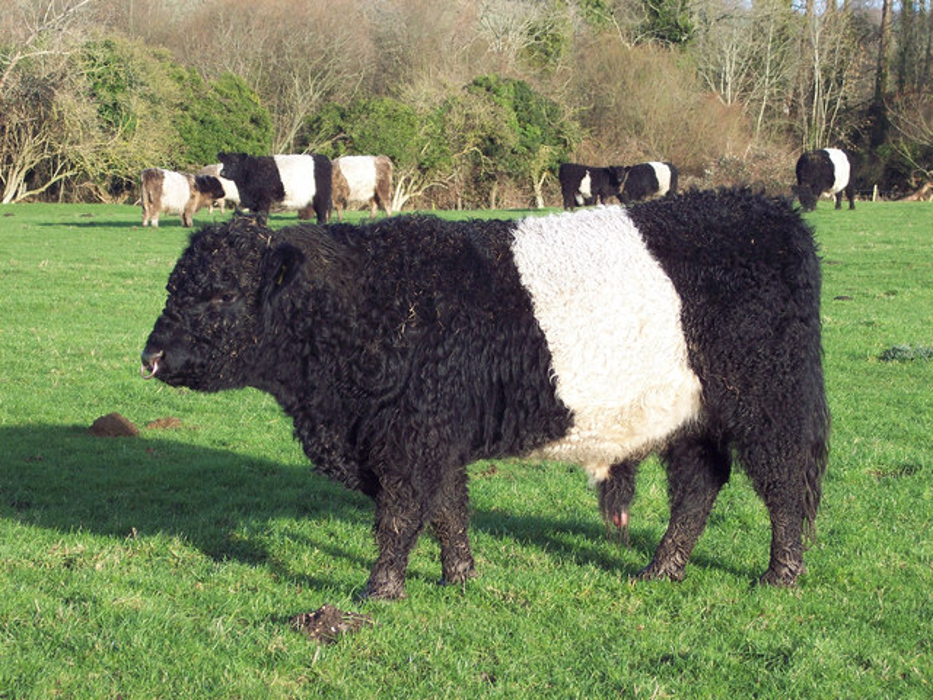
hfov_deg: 16.8
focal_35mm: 117
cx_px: 466
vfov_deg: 12.7
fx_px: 3153
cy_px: 350
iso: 100
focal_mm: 24
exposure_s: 1/180
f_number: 4.8
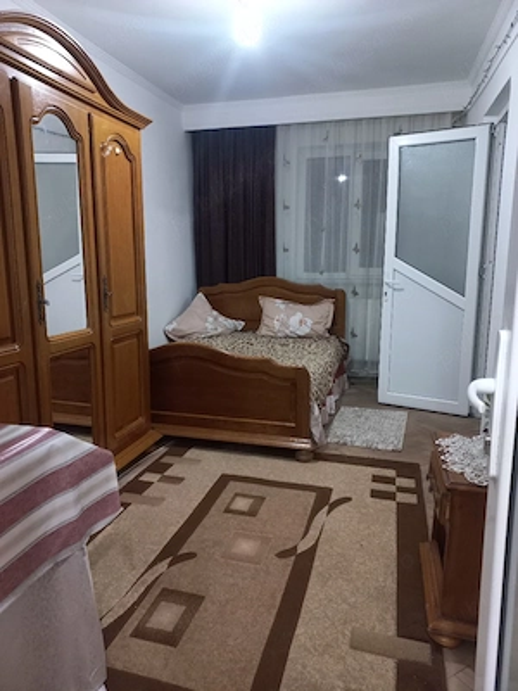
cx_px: 259
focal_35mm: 25
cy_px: 346
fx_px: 499
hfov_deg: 54.9
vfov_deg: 69.4
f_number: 1.8
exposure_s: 1/33
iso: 400
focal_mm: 4.6
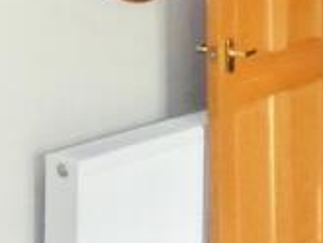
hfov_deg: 12.5
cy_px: 239
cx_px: -446
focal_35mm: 124
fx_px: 1158
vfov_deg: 11.8
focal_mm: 3.6
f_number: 2.8
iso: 500
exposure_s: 1/60
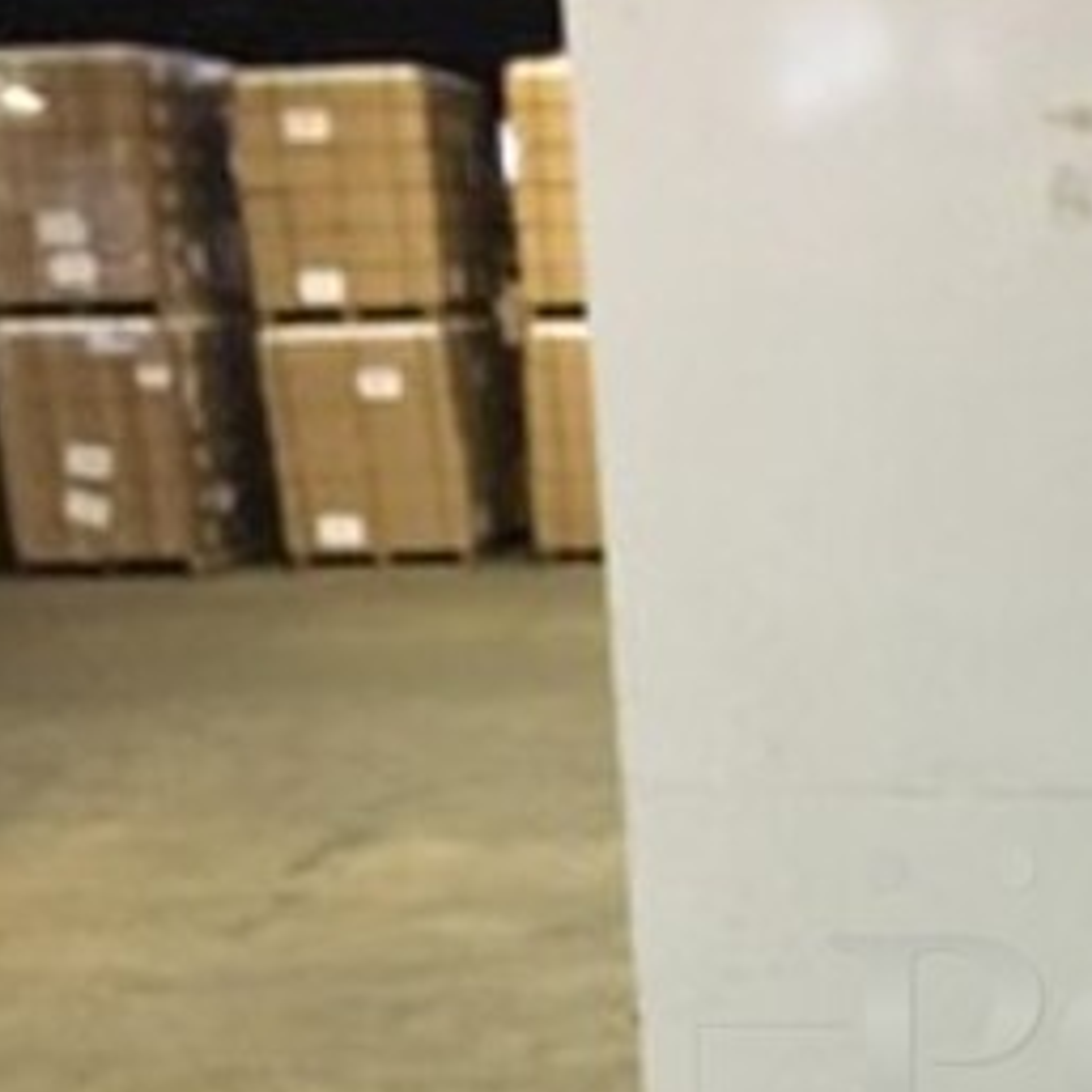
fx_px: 2891
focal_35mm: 81
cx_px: 1143
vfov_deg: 20.8
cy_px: 1043
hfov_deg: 20.6
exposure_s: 1/4
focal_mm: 4.15
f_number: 2.2
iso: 80
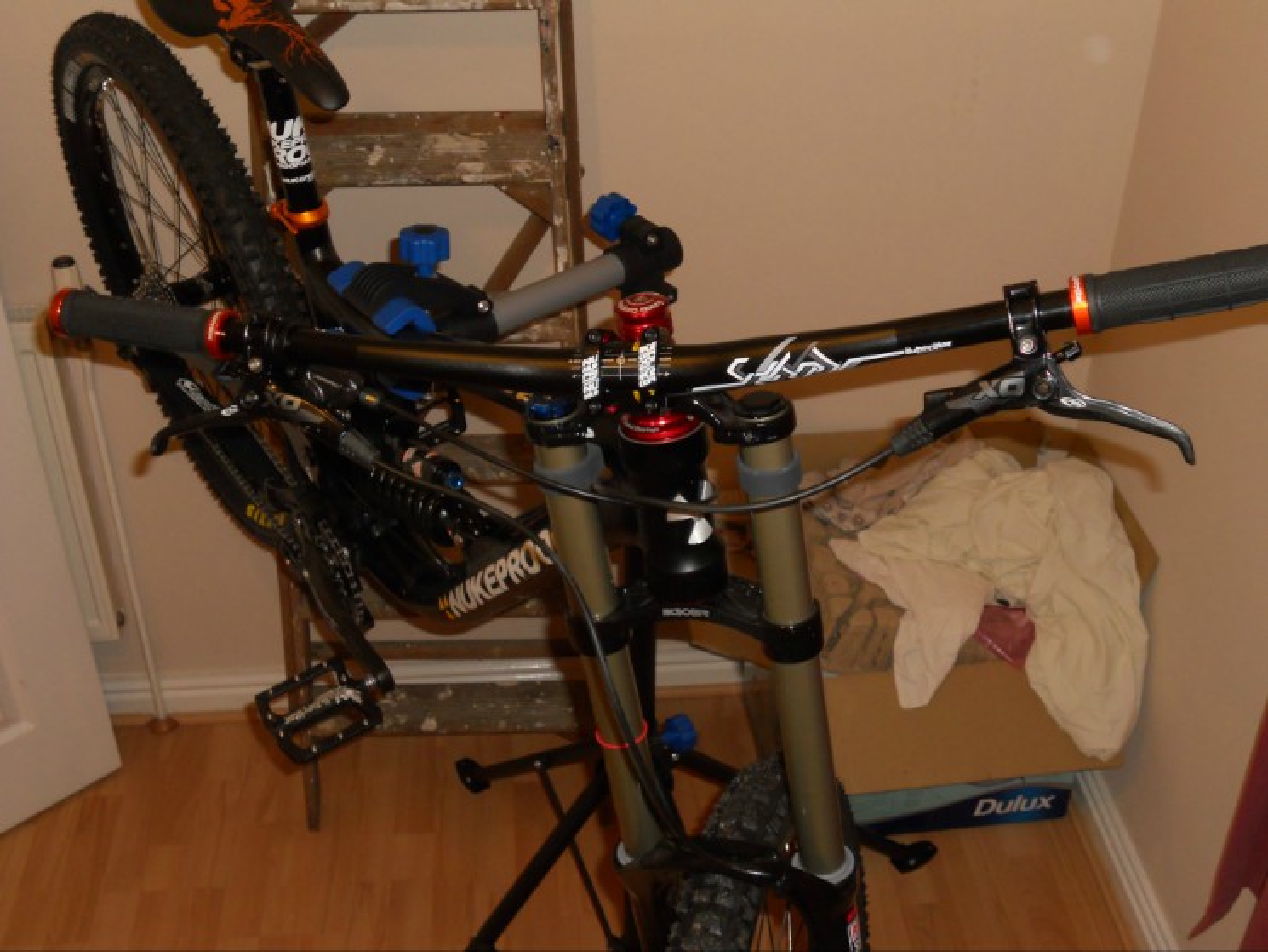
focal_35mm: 46
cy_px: 476
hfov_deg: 41.2
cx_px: 634
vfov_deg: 31.5
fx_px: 1685
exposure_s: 1/30
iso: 200
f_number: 4.3
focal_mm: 8.2
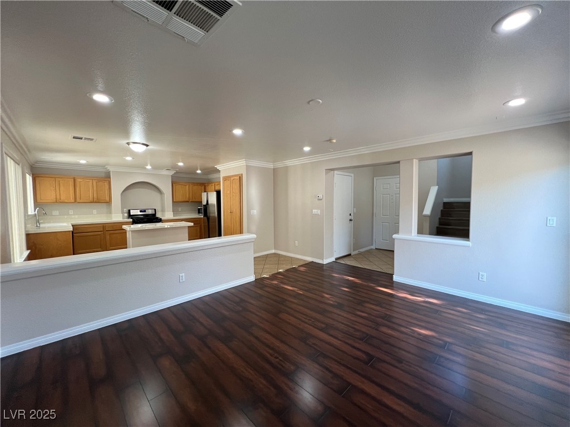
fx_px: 214
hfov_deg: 106.2
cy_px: 214
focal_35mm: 13
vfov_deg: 89.9
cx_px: 285
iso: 160
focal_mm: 1.57
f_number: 1.8
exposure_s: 1/120
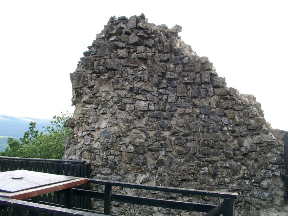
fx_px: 283
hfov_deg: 54.0
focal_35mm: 34
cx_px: 144
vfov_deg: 41.8
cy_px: 108
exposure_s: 1/169
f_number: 4
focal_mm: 7.13
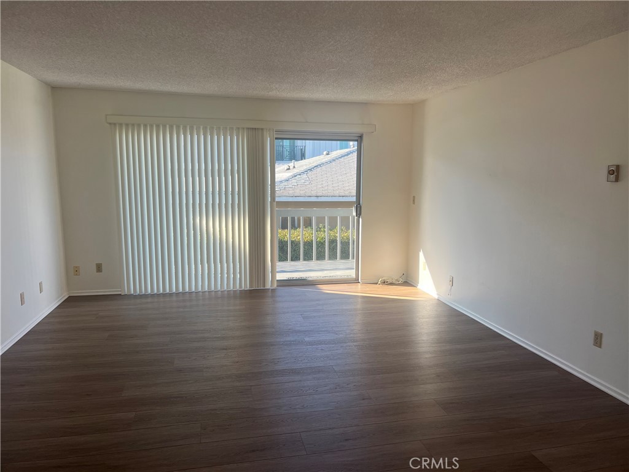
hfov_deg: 67.3
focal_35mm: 26
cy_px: 236
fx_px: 472
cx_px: 314
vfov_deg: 53.1
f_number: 1.5
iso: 50
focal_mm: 5.7
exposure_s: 1/387
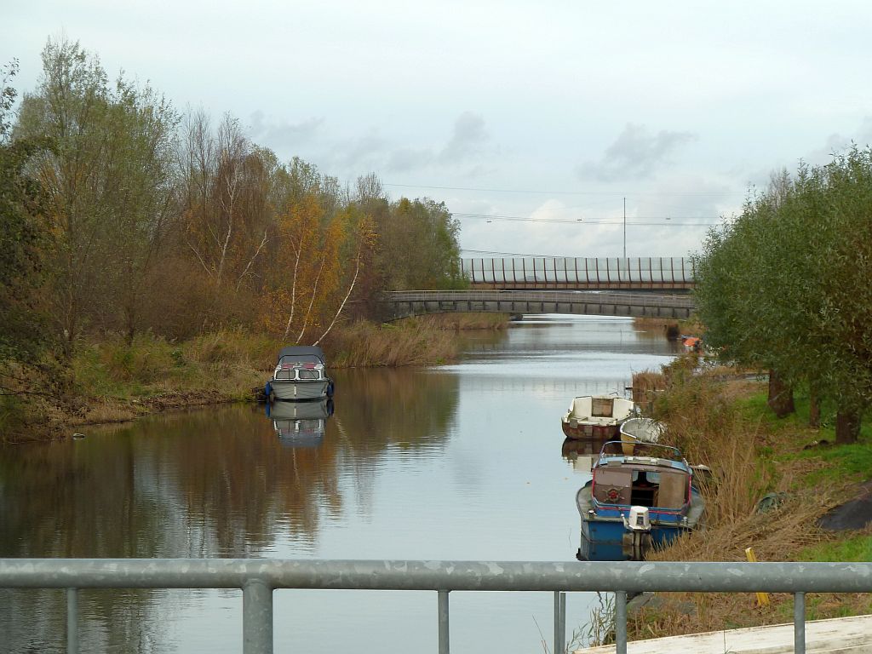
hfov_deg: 18.9
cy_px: 327
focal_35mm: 104
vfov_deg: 14.2
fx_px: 2620
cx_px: 436
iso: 80
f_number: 4.3
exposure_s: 1/125
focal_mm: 17
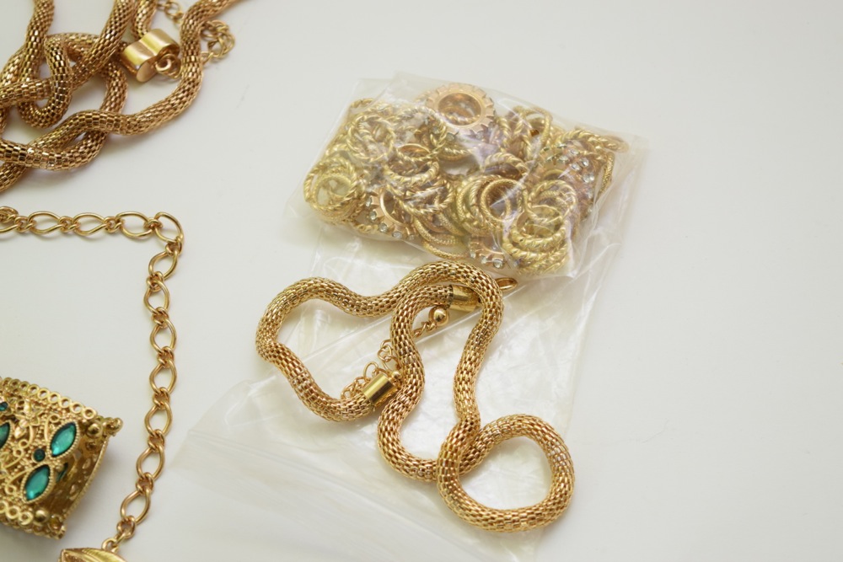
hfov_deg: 24.6
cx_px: 422
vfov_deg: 16.6
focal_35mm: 82
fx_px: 1932
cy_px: 281
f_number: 5.6
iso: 800
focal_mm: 55
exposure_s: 1/80
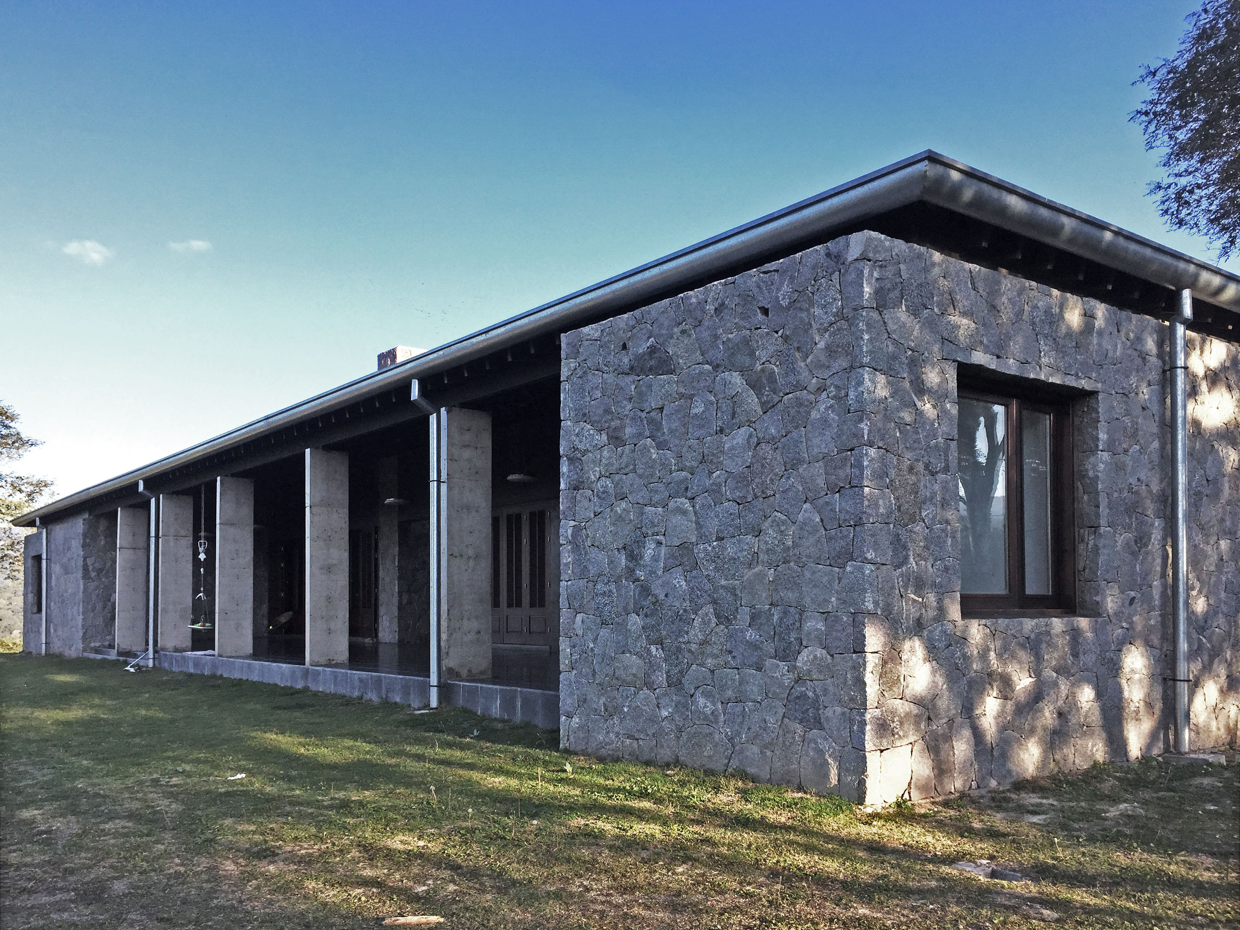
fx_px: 1039
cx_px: 620
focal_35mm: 29
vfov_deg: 48.2
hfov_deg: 61.7
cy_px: 465
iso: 32
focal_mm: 4.15
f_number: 2.2
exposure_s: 1/760
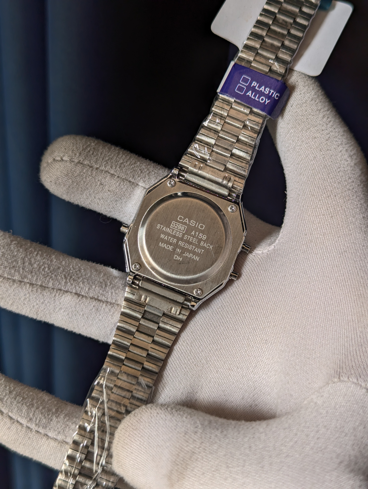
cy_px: 244
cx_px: 184
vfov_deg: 39.6
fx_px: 679
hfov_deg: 30.3
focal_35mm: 48
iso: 47
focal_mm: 6.81
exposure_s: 1/150
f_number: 1.85
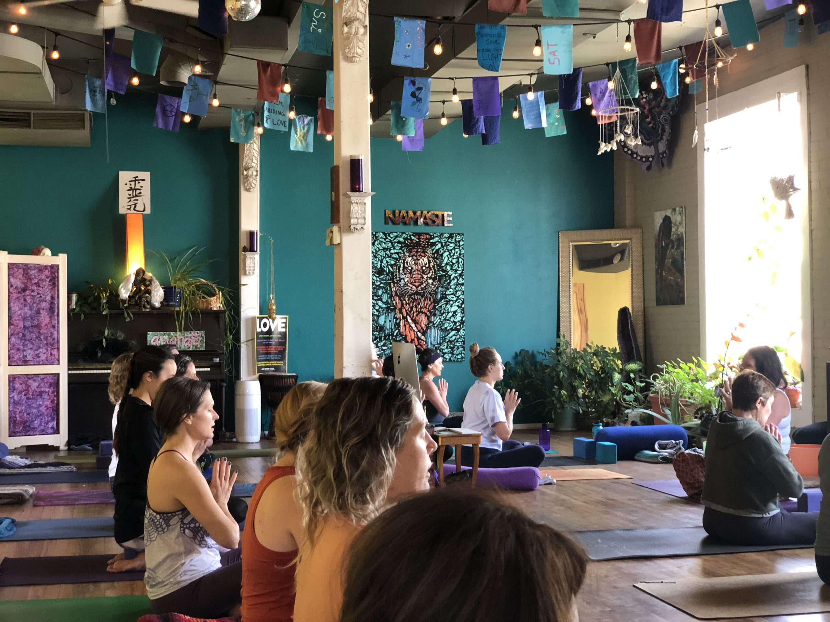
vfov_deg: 28.0
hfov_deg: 36.8
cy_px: 311
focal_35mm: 52
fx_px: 1247
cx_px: 415
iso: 160
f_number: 2.4
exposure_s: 1/24
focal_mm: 6
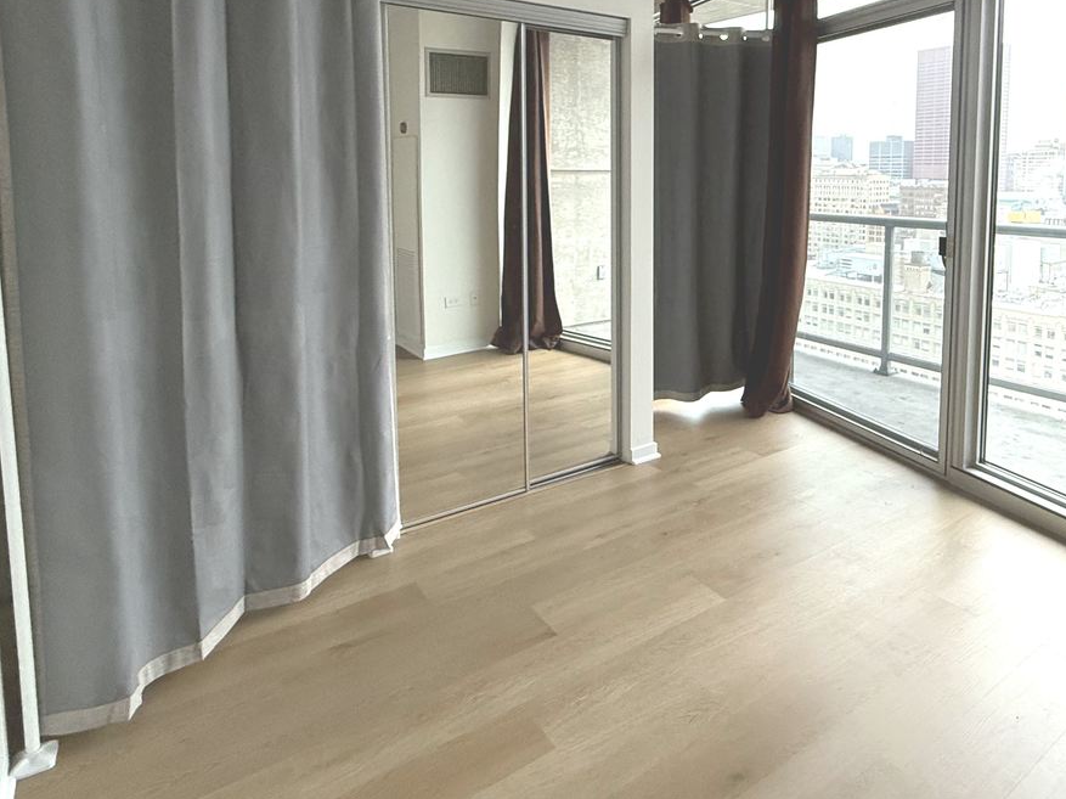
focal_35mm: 23
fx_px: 708
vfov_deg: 56.8
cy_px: 232
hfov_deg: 73.0
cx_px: 652
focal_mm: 2.22
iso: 400
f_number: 2.2
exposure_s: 1/144
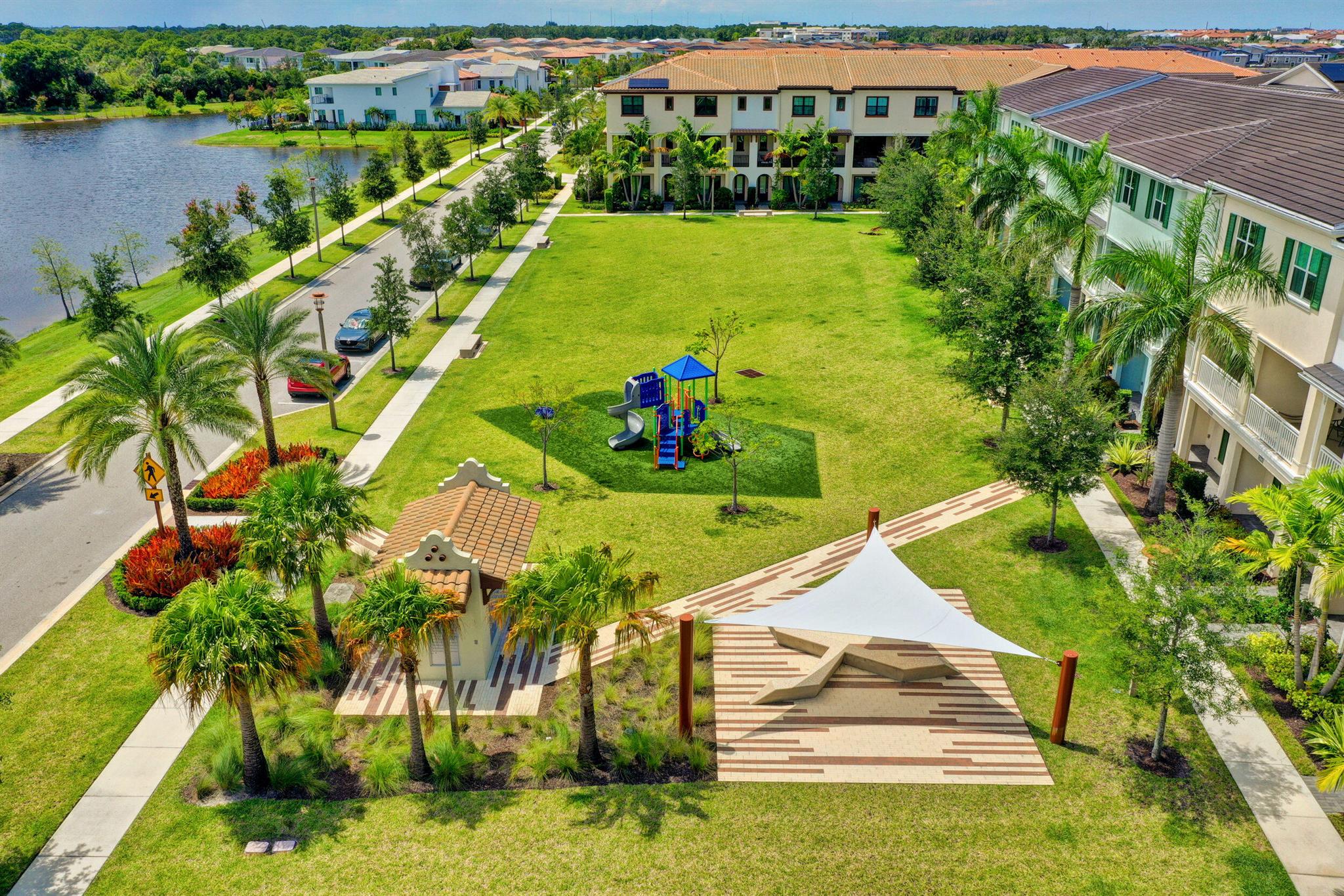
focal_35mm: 28
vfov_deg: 46.4
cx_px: 672
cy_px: 448
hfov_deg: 65.5
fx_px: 1045
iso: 100
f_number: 6.3
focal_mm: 10.3
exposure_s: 1/500
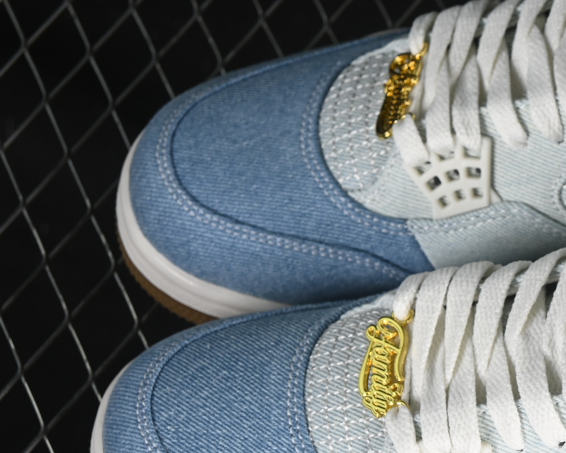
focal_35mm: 176
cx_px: 608
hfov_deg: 10.8
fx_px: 2949
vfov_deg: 8.8
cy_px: 287
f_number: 7.1
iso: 160
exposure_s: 1/80
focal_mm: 50
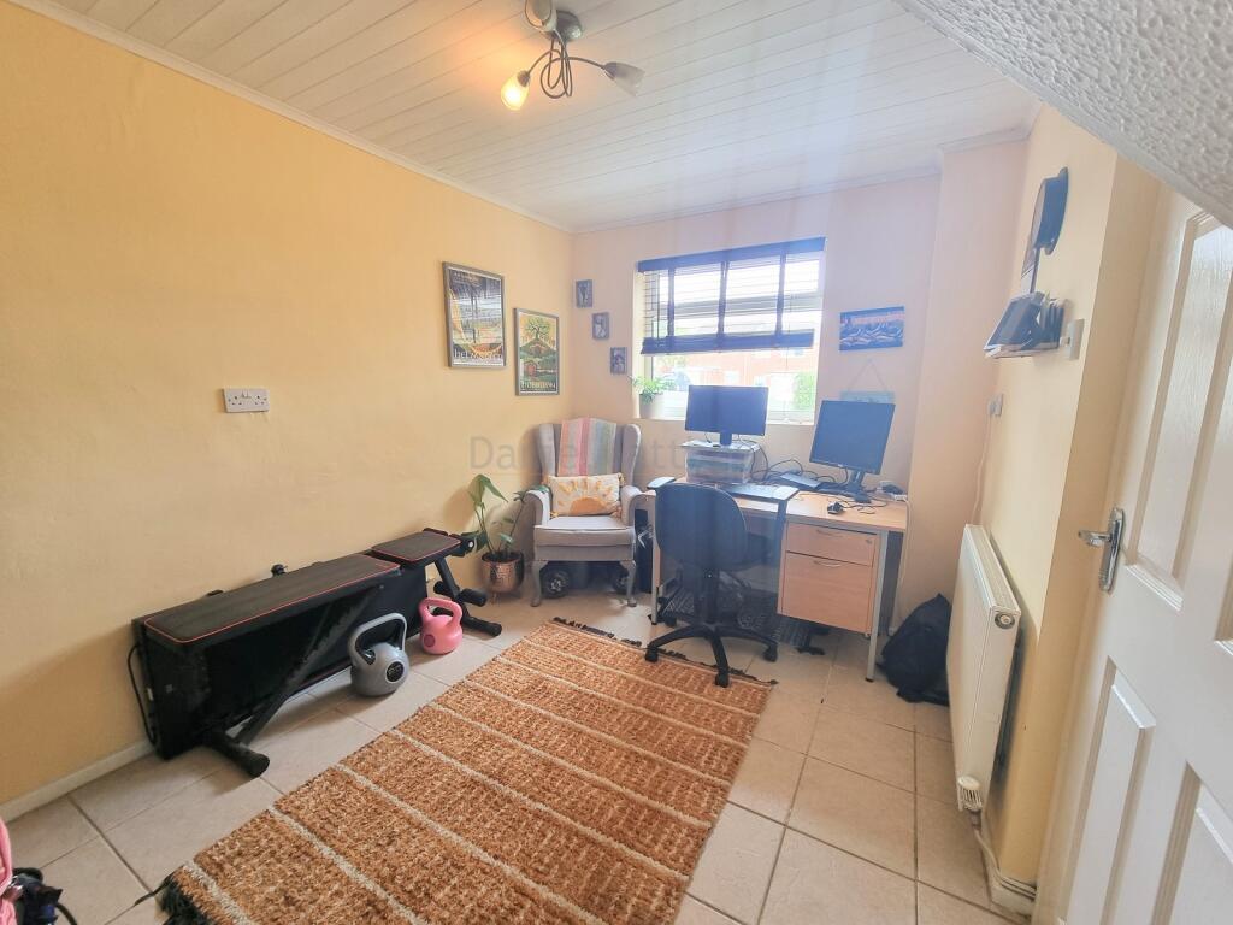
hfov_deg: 106.2
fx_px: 463
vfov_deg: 89.9
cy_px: 462
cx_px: 616
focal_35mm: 13
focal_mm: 2.2
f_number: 2.2
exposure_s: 1/50
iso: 125
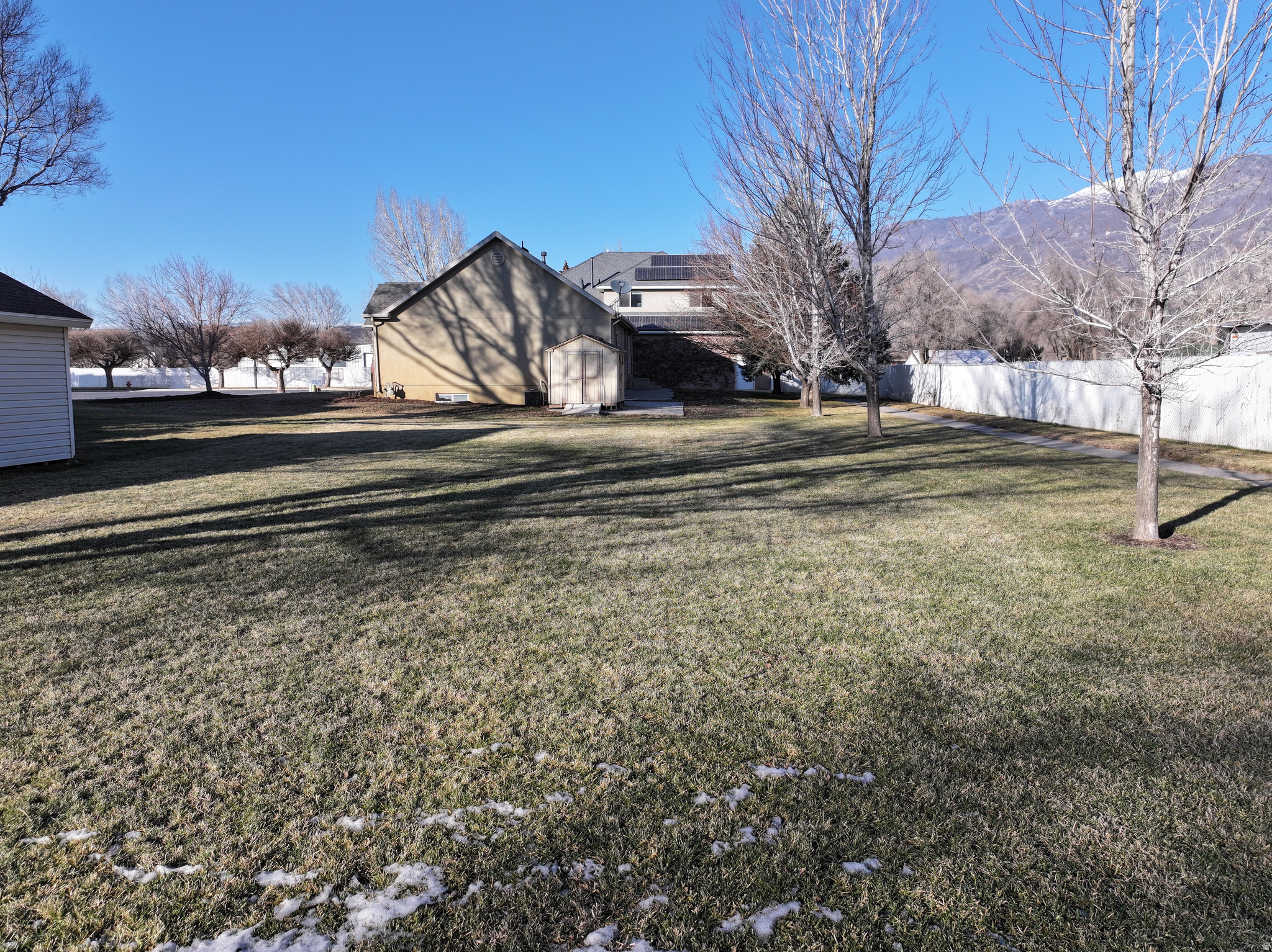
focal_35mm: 24
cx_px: 636
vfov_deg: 56.8
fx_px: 881
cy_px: 476
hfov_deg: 71.6
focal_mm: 12.29
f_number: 2.8
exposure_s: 1/1250
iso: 110
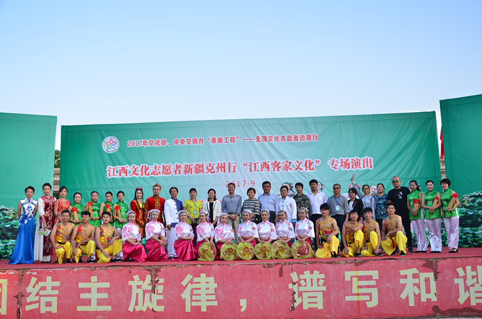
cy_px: 160
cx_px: 241
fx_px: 501
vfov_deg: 35.3
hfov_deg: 51.4
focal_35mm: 38
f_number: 5.6
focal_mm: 25
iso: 100
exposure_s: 1/100
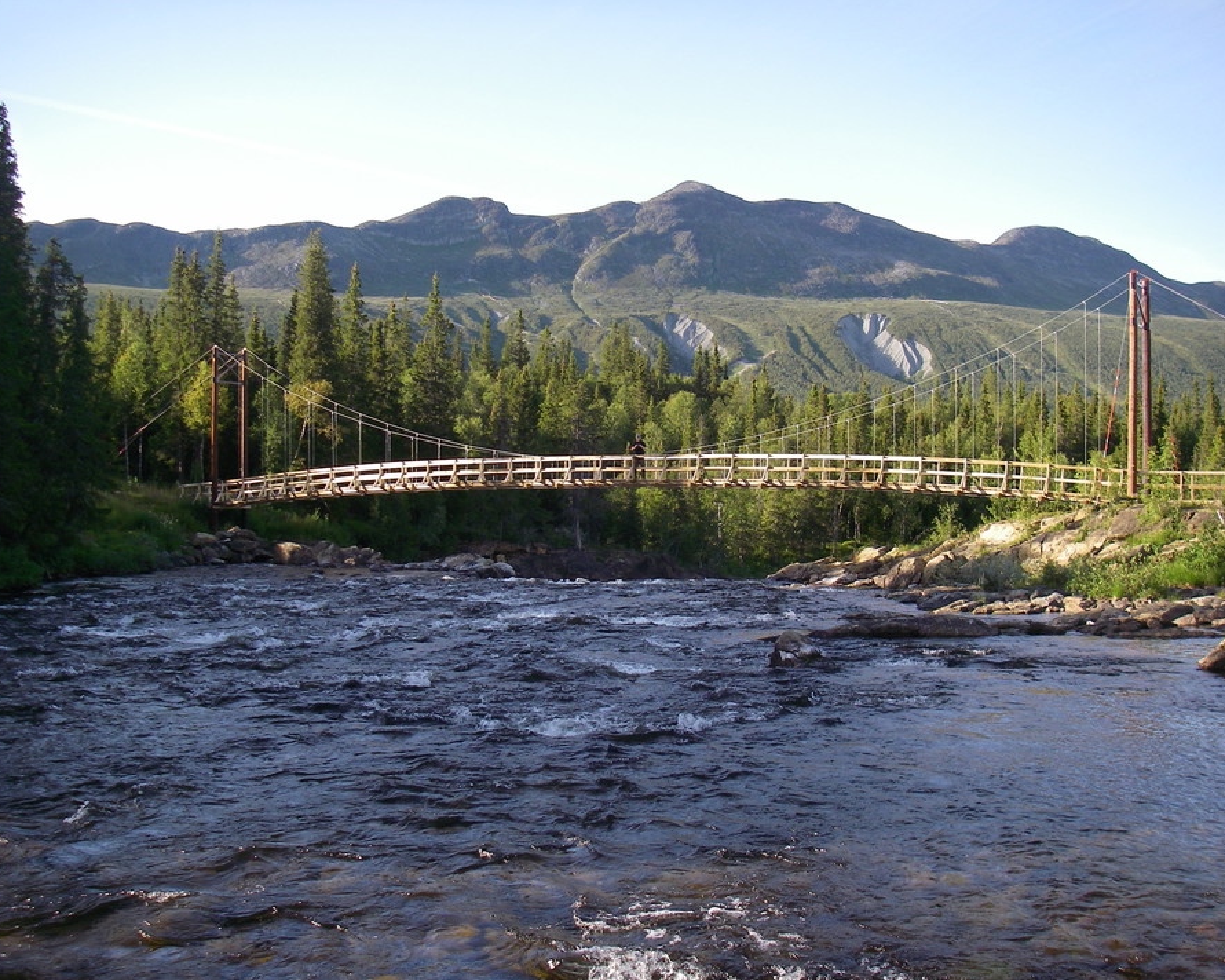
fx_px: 1450
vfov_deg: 37.3
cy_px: 490
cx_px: 596
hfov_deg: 45.8
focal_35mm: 40
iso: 64
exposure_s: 1/200
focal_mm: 6.3
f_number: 3.3
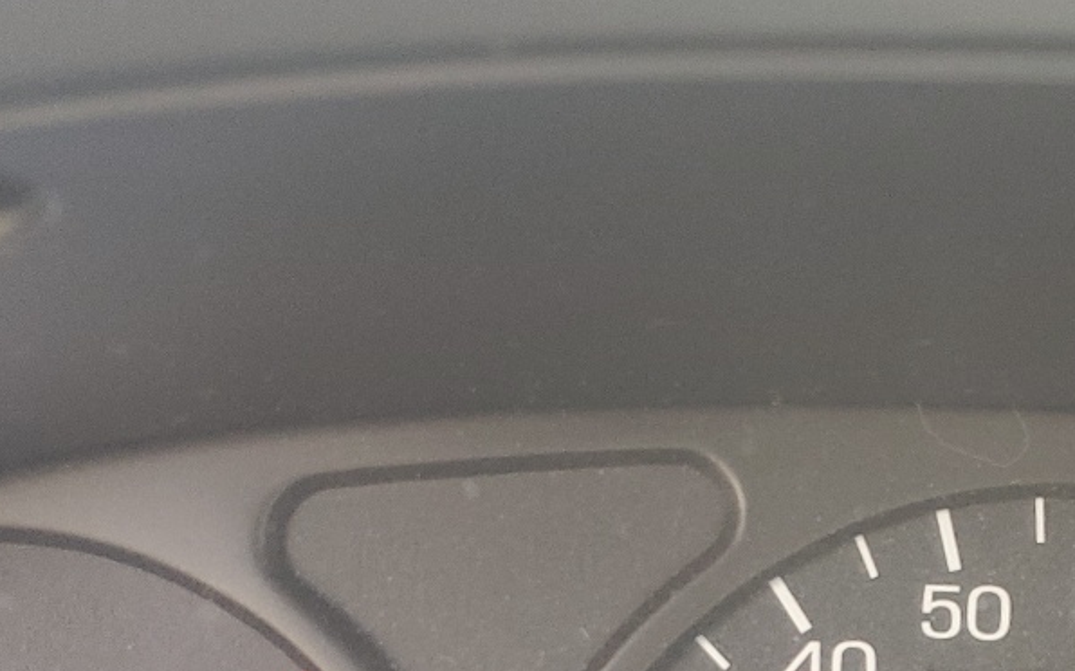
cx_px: 936
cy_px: 703
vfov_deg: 17.1
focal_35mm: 74
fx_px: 2167
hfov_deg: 27.0
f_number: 1.5
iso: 96
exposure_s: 1/120
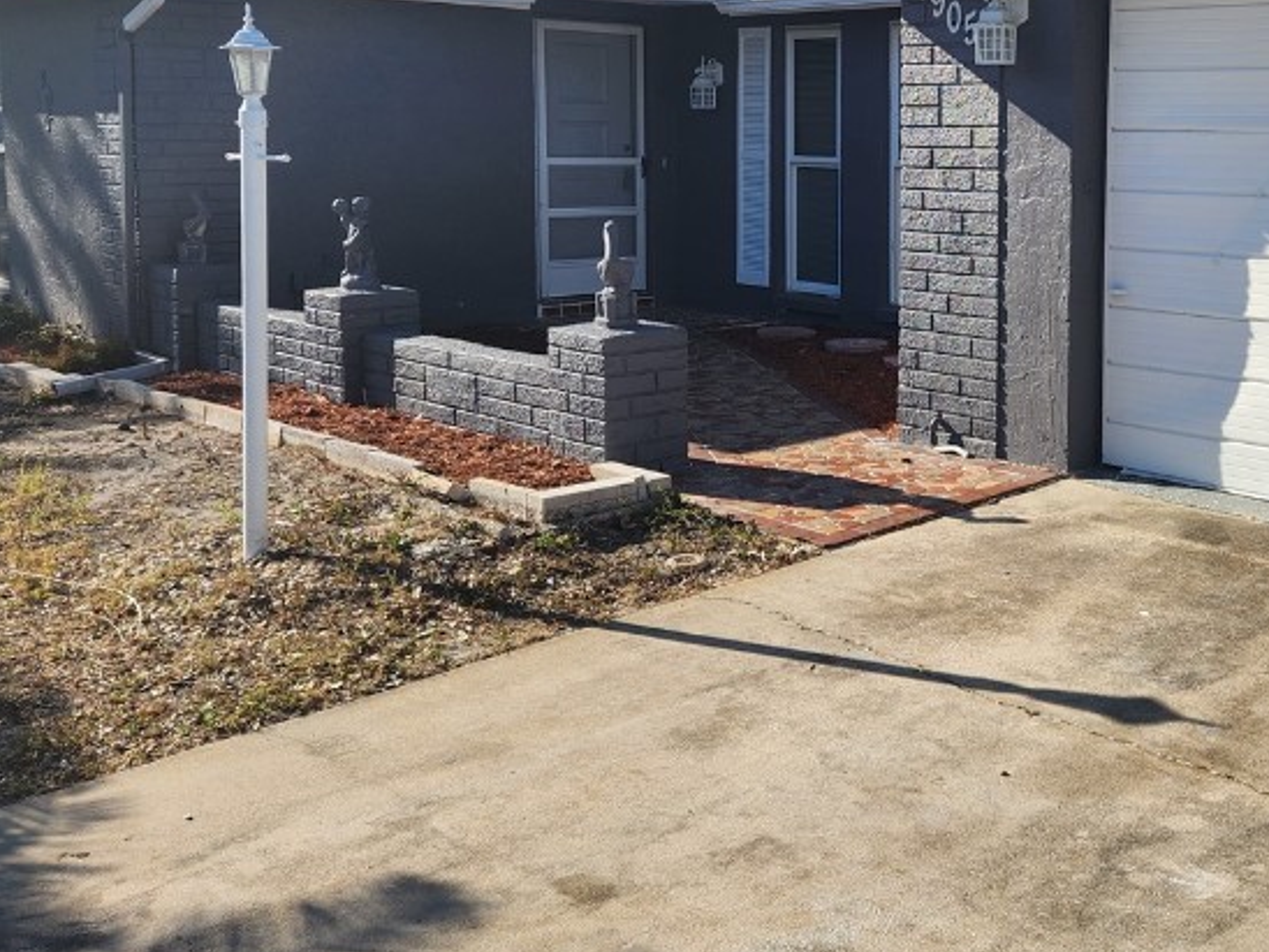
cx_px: 961
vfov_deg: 33.1
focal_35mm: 43
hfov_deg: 42.4
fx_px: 1576
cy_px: 271
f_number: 1.8
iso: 20
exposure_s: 1/1445
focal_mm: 5.4
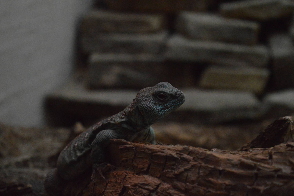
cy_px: 98
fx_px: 673
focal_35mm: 82
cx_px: 147
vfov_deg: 16.5
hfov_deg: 24.6
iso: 6400
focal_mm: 55
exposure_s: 1/4000
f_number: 5.6
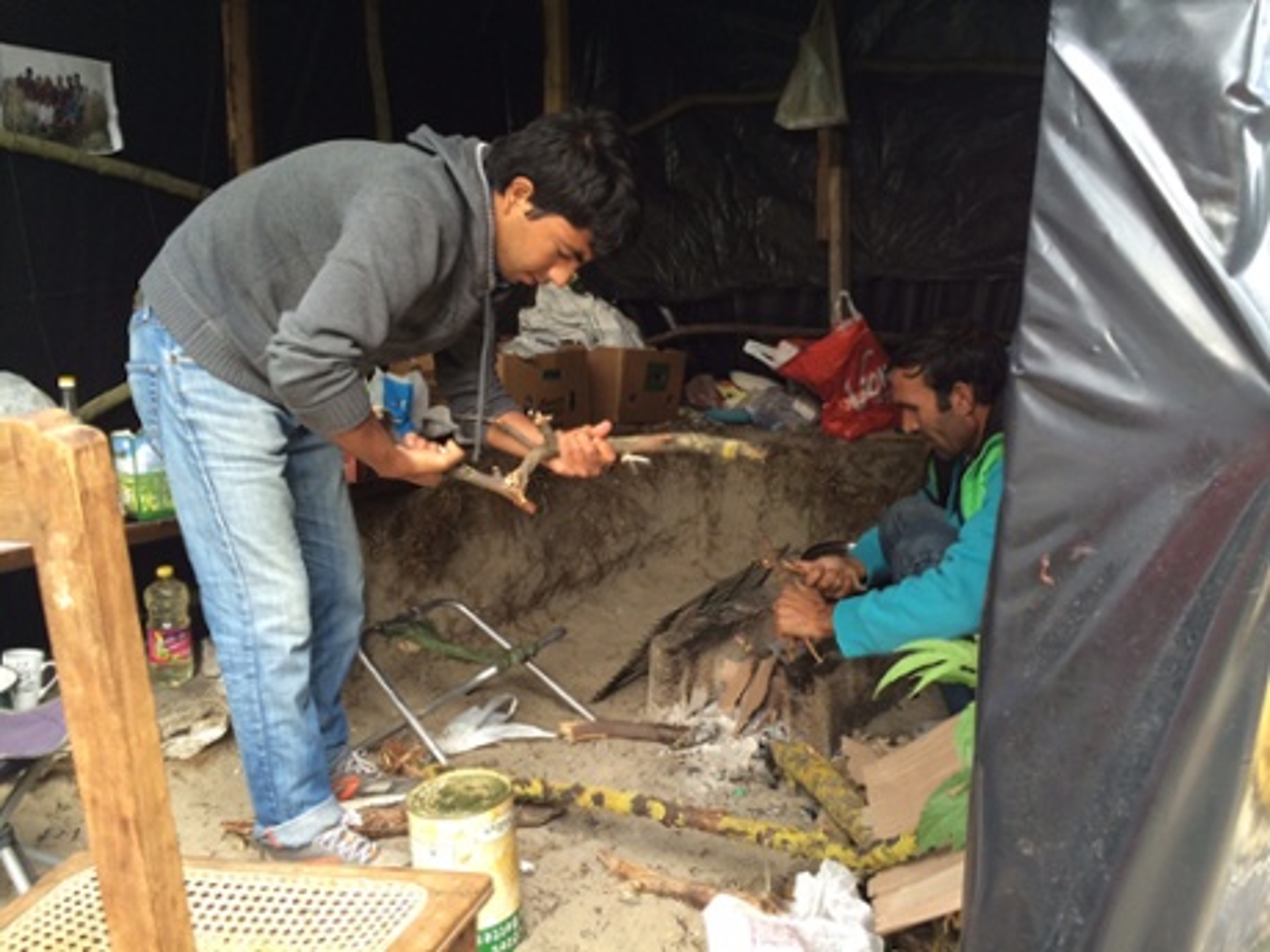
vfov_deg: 48.2
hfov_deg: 61.7
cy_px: 476
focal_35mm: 29
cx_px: 635
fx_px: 1064
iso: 40
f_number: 2.2
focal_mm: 4.15
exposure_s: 1/40
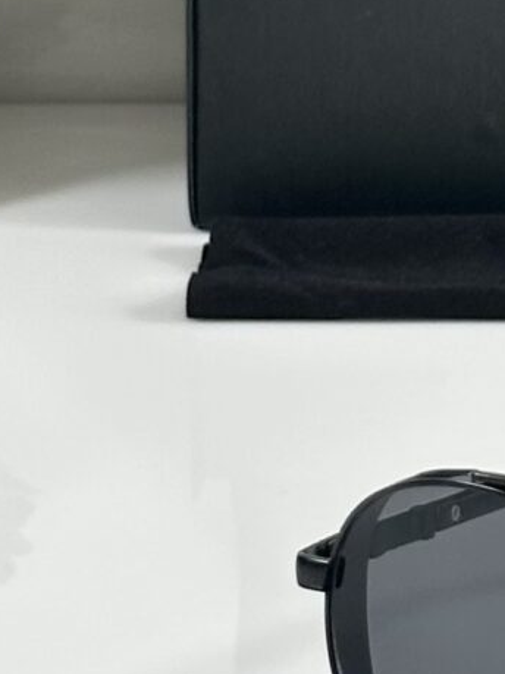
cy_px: -316
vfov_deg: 7.3
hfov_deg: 5.5
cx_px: 687
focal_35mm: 268
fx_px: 5215
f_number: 1.78
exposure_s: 1/100
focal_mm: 6.86
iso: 80
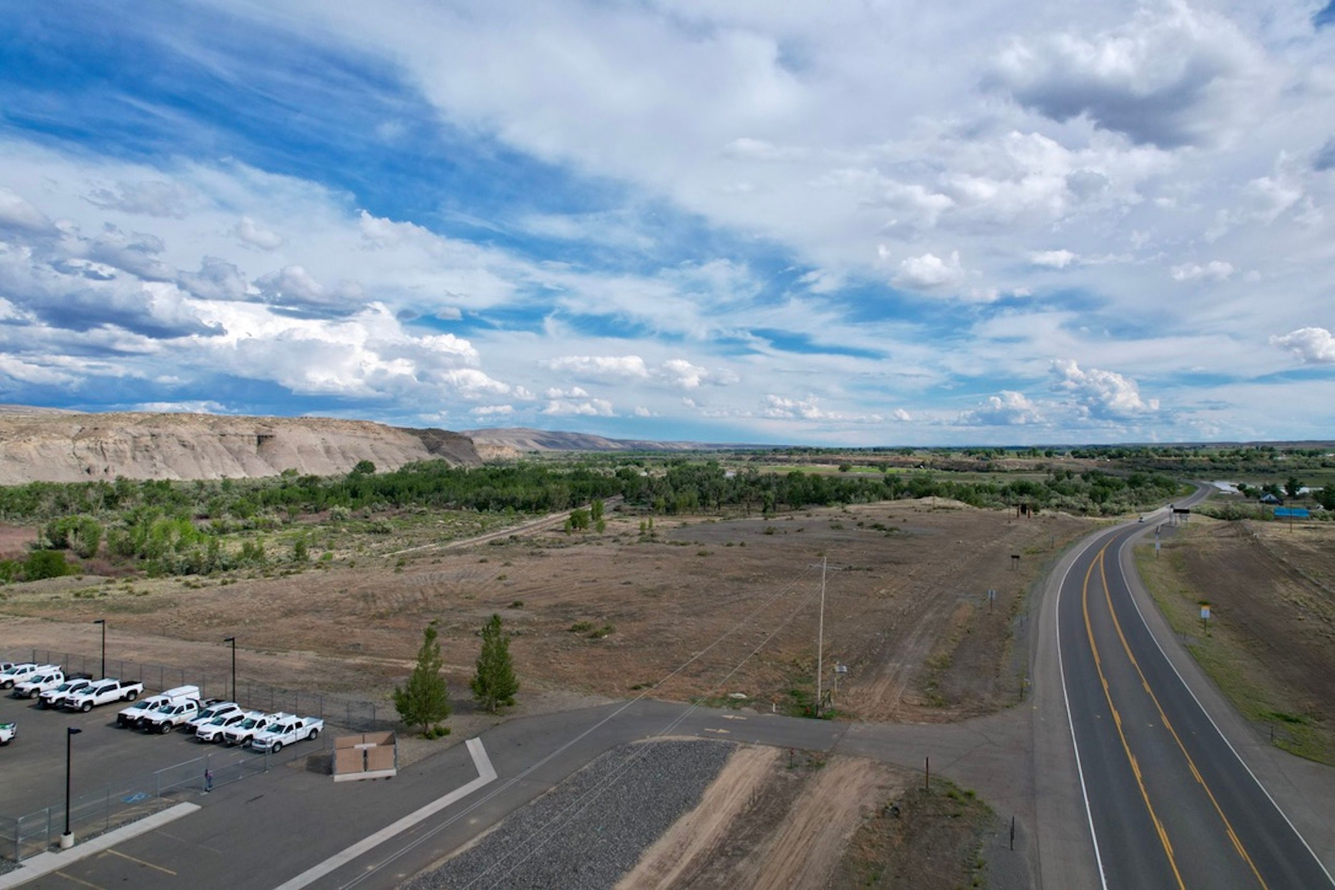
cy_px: 445
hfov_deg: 78.6
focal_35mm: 22
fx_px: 816
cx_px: 668
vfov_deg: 57.2
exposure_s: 1/3000
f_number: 2.8
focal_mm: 8.38
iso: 120
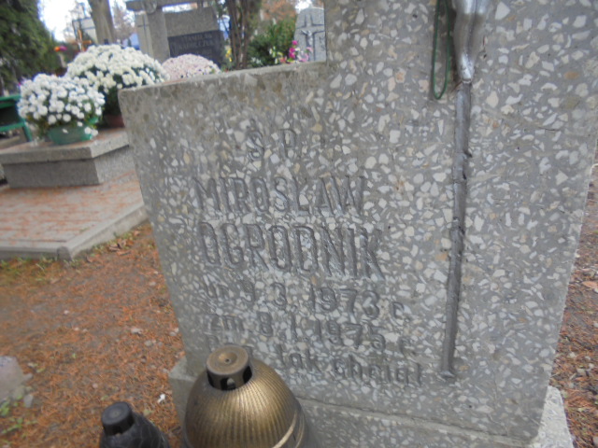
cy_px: 224
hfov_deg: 67.3
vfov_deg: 53.1
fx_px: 449
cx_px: 299
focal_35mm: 26
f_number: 3.5
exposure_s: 1/50
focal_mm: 4.6
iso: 100
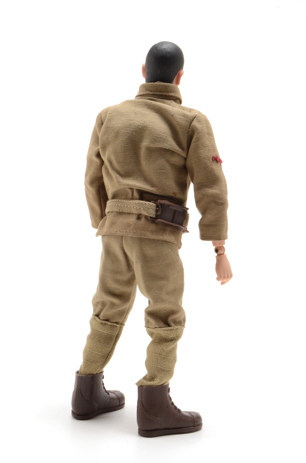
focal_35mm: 52
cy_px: 232
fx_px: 672
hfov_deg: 25.6
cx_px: 153
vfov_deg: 37.9
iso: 400
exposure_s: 1/100
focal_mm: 35
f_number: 20
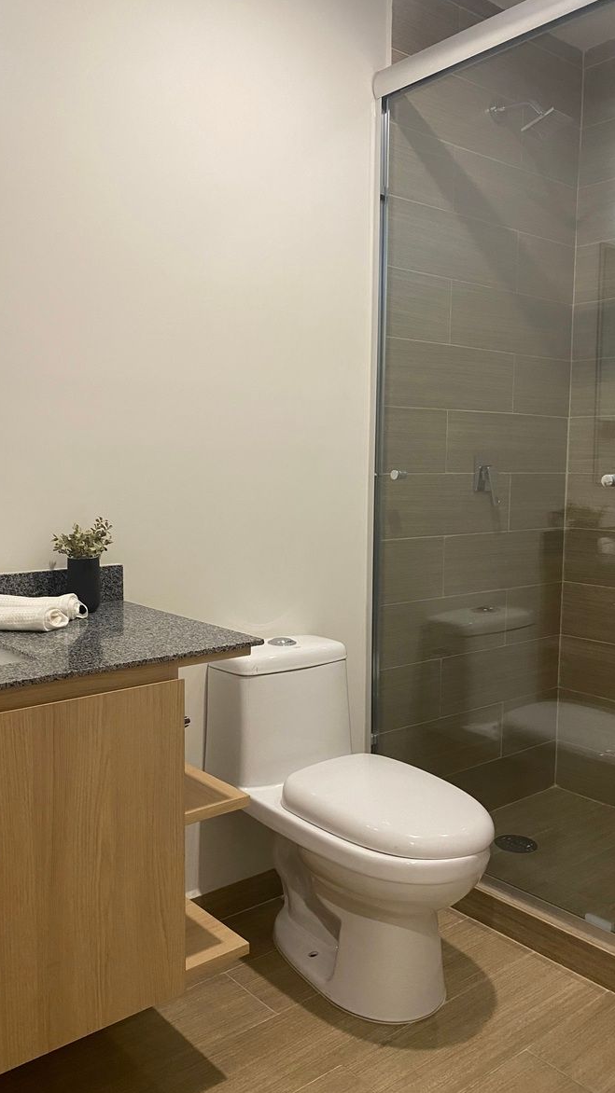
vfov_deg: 66.1
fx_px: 841
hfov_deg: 40.1
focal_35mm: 29
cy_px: 542
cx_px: 260
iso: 160
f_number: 1.8
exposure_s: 1/60
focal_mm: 4.25
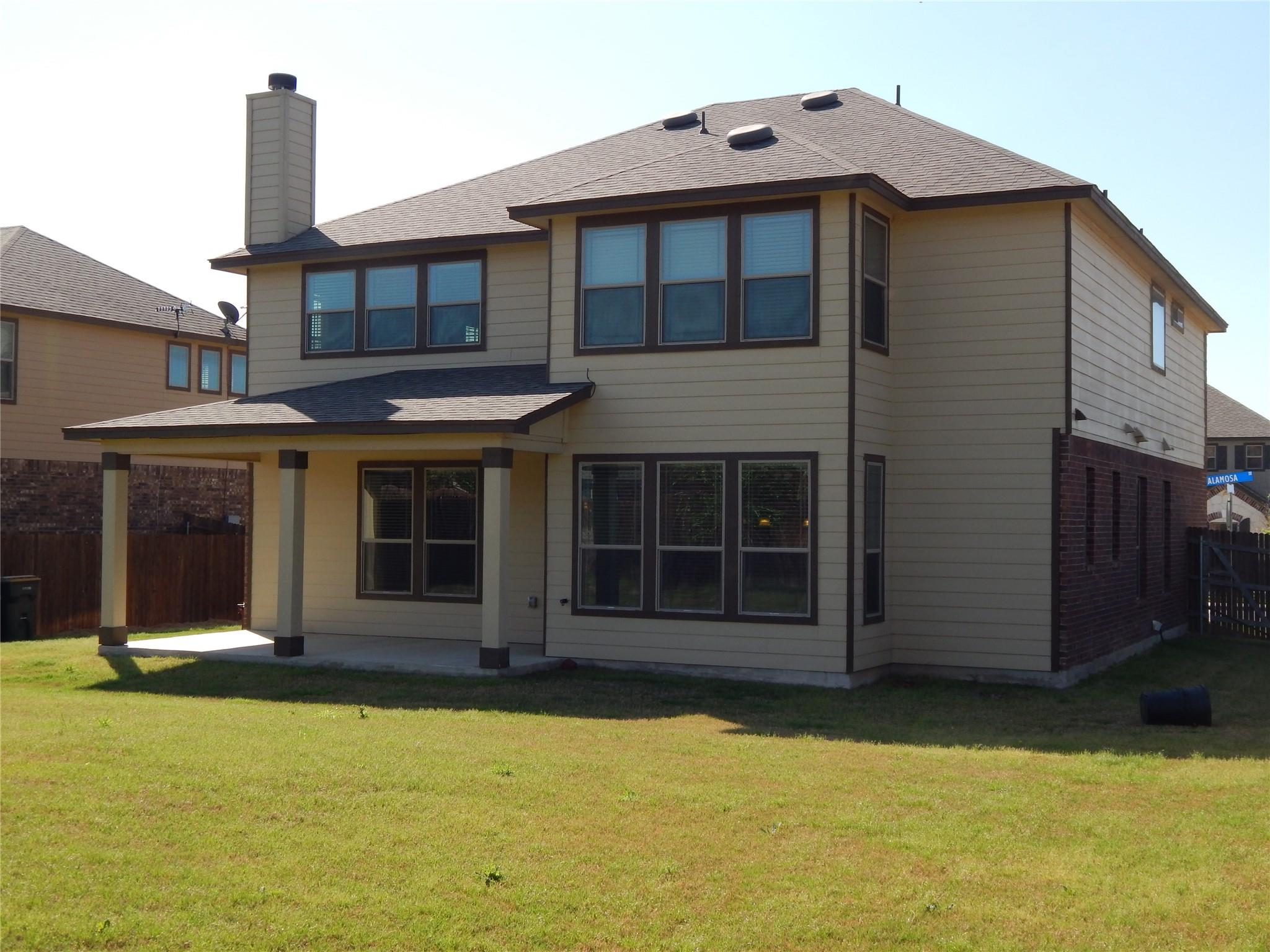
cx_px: 635
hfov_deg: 43.9
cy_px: 476
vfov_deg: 33.6
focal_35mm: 43
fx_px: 1578
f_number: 3.6
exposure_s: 1/800
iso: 125
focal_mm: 7.7
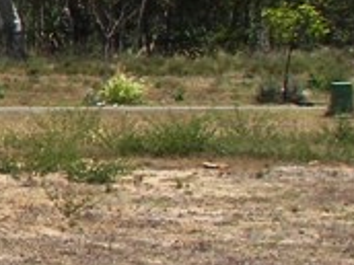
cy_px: -33
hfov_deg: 10.7
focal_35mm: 167
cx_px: -377
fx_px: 1708
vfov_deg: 8.8
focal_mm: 6
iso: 50
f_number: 4
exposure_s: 1/640
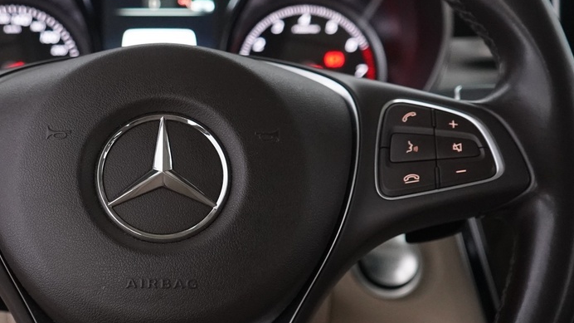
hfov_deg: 27.5
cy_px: 198
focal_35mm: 76
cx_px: 154
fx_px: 1157
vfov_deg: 15.9
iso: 4000
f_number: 4
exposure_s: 1/60
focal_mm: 31
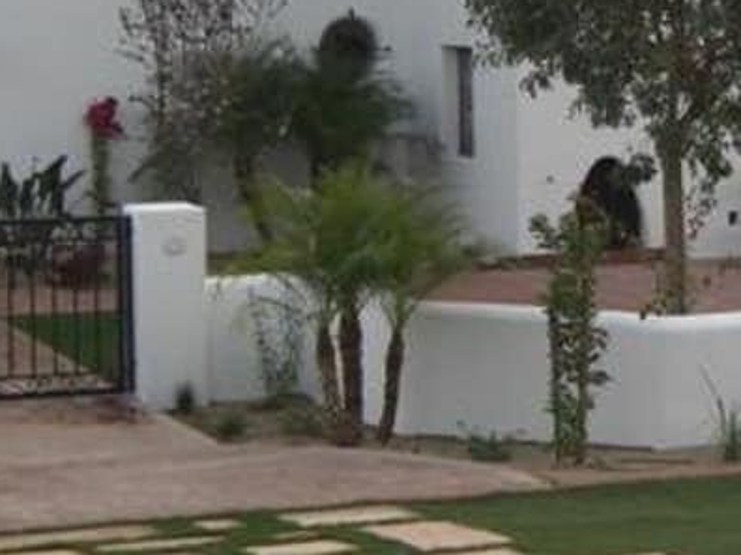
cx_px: 671
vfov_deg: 11.6
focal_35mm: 128
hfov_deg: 15.2
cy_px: 237
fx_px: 2740
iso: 80
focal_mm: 7.9
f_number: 2.8
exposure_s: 1/160
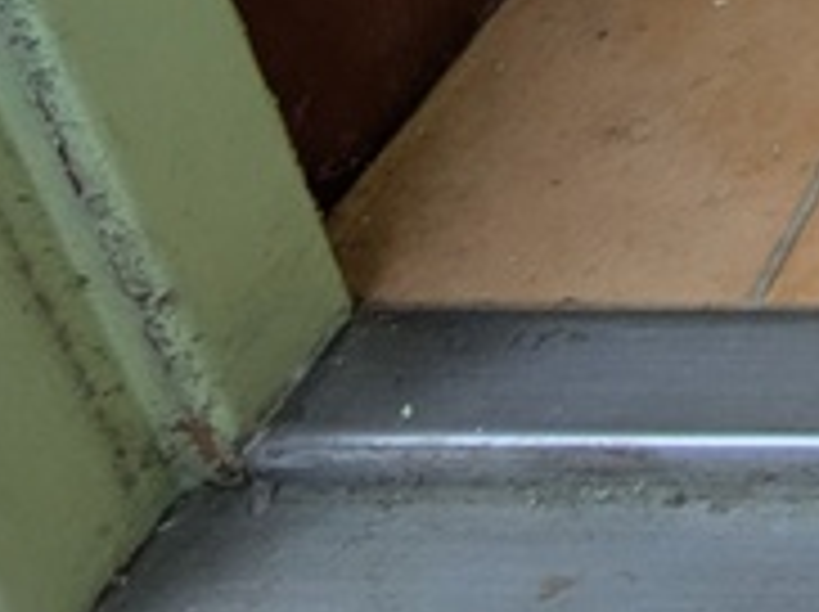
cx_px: 1764
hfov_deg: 16.9
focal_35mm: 74
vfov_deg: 13.4
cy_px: -936
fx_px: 1749
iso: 49
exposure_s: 1/152
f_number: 2.2
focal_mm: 1.83
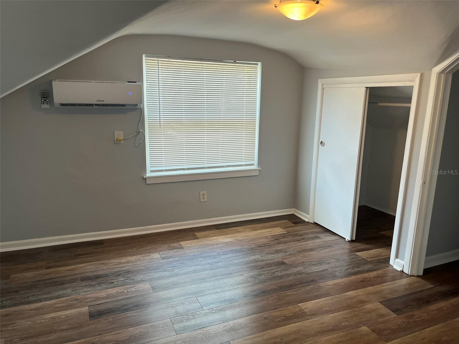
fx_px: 345
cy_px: 172
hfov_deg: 67.3
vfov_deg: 53.1
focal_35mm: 26
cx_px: 230
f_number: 1.6
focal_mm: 5.1
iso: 80
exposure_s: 1/120
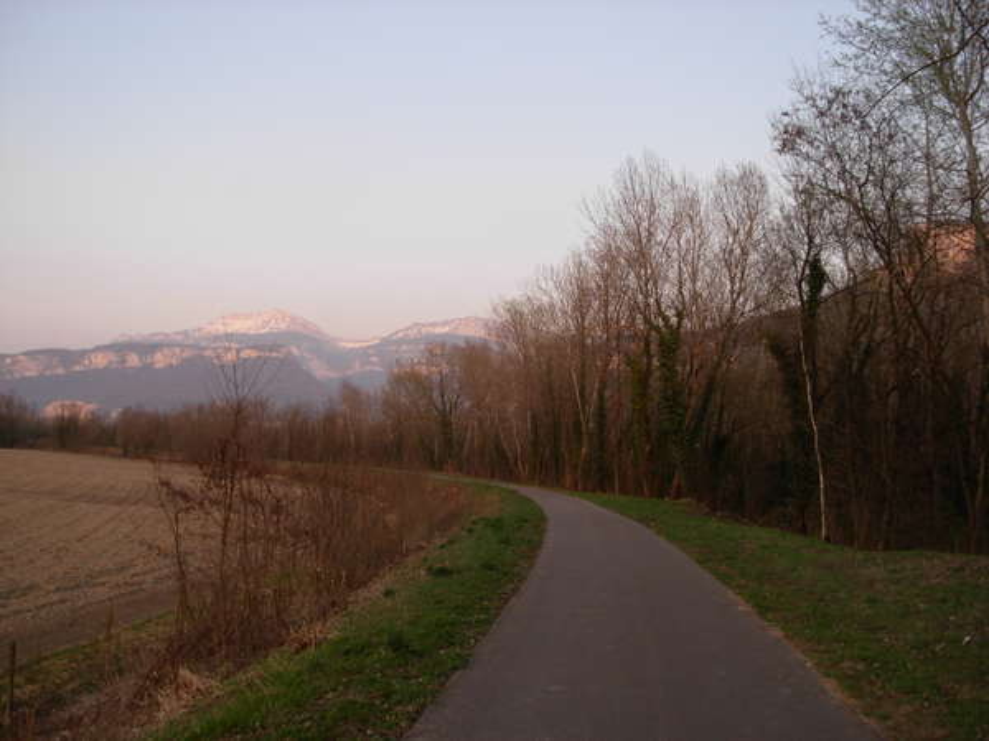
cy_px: 370
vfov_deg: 37.7
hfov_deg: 49.0
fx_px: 1086
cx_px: 494
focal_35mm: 38
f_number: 2.9
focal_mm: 6.3
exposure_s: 1/222
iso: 79
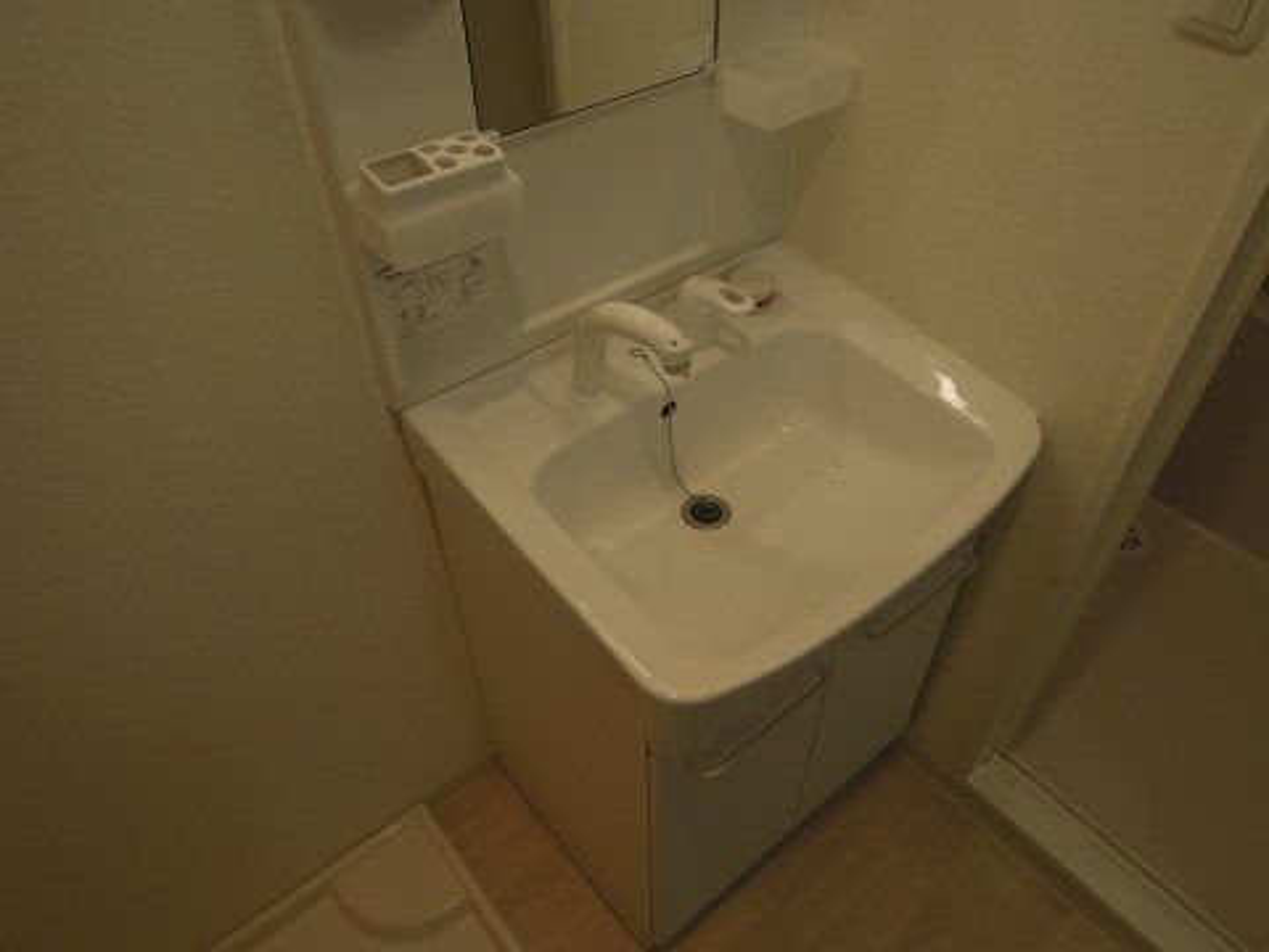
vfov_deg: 56.8
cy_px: 476
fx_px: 880
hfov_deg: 71.6
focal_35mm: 24
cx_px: 634
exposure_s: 1/100
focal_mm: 4.3
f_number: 2.8
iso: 160
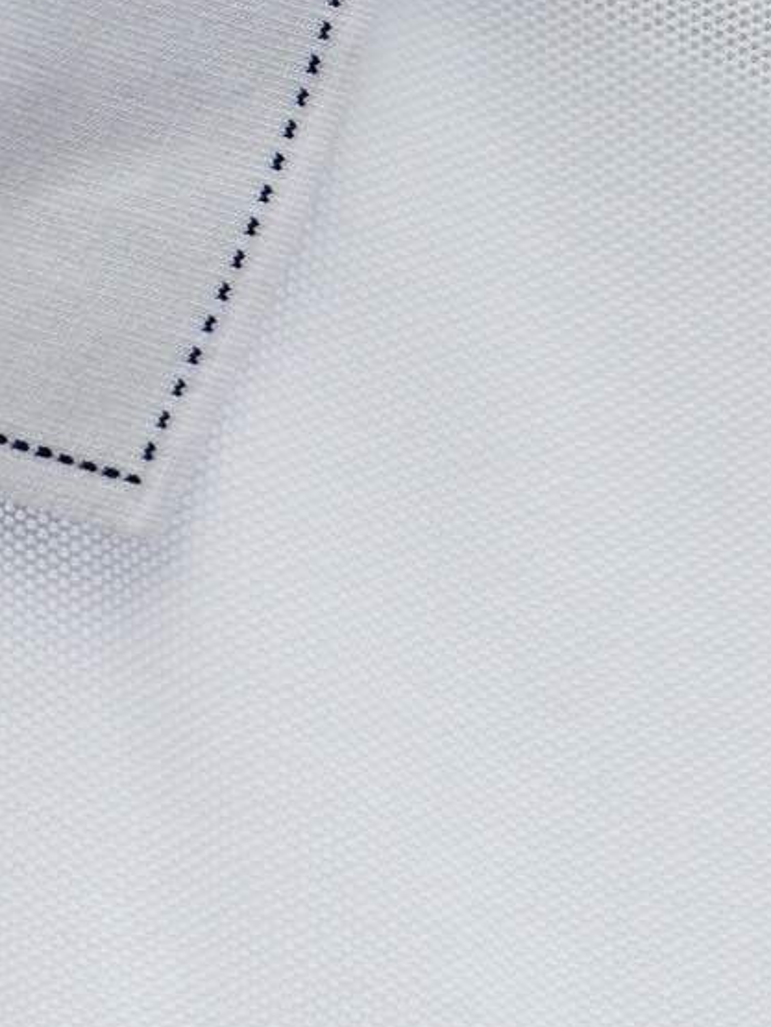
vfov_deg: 6.7
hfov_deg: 5.1
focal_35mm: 294
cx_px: 213
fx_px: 8731
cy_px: 1426
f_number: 4
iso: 320
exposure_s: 1/250
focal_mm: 70
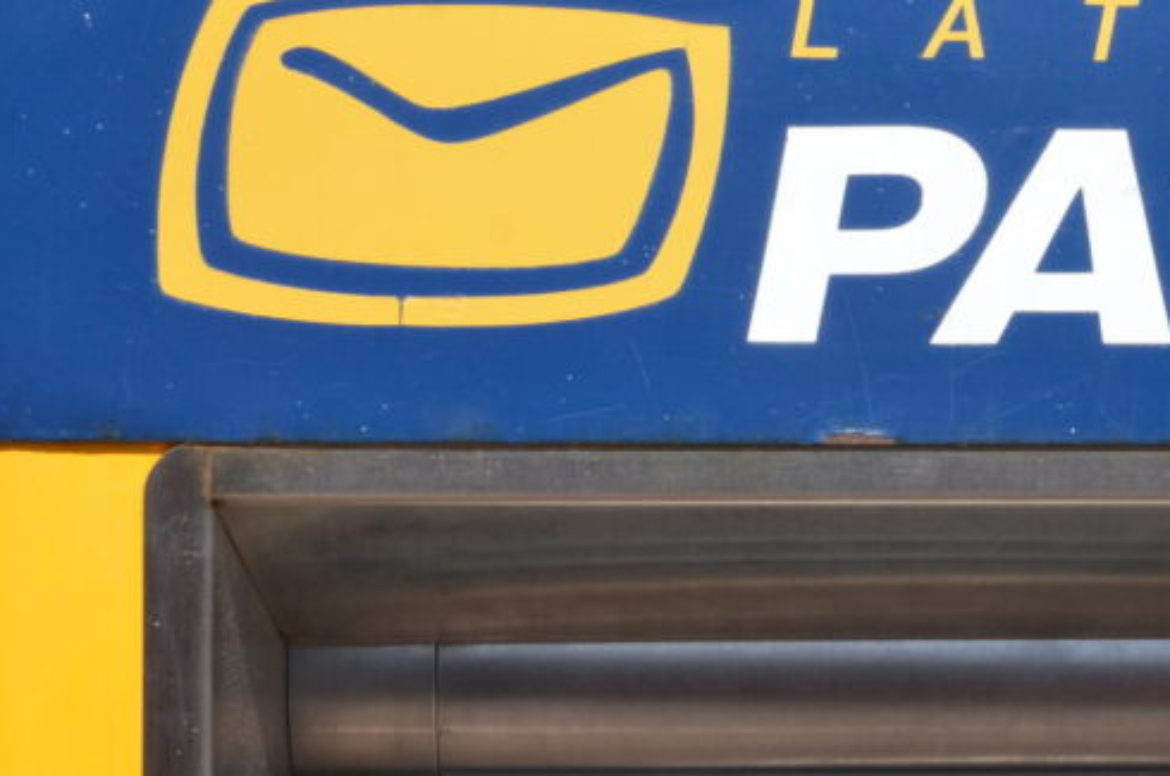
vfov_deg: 14.4
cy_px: 103
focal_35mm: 94
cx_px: 1024
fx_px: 3050
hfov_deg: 21.3
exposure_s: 1/250
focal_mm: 30
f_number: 13
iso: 250
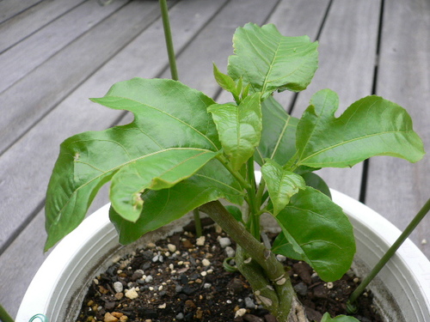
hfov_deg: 52.6
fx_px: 435
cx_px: 215
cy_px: 161
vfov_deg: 40.7
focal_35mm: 35
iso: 100
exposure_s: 1/160
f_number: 2.8
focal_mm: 5.8
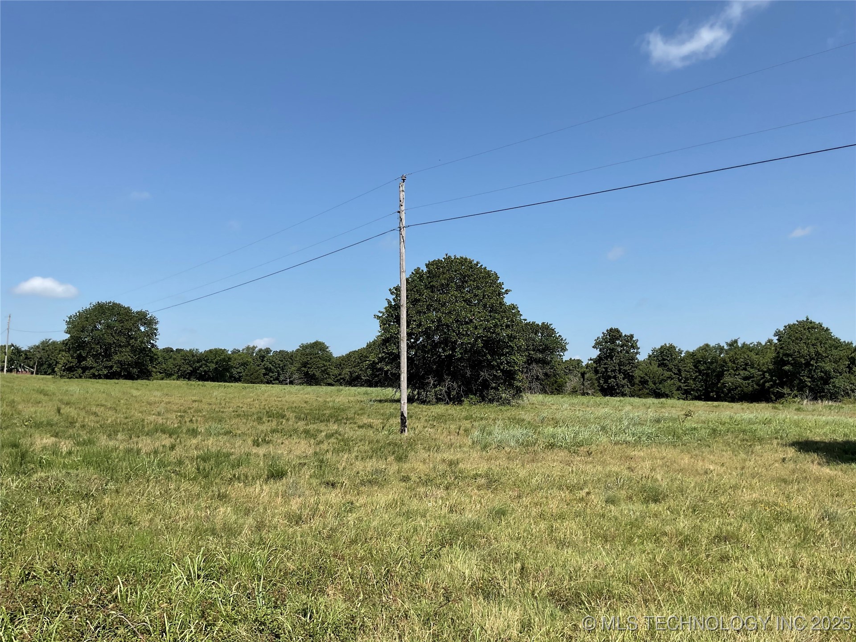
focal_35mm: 29
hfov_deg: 61.7
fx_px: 717
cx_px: 428
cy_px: 321
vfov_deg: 48.2
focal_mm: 3
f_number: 1.8
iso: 16
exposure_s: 1/1848
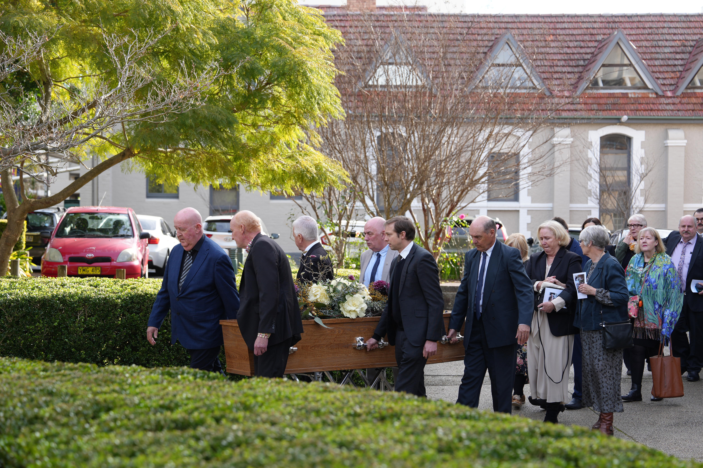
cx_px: 352
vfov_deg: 19.5
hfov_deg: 28.8
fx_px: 1367
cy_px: 234
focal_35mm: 70
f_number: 4
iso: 100
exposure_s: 1/160
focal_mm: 70
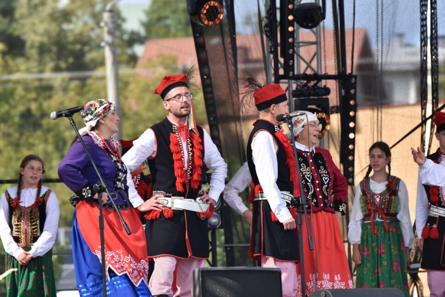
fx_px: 3708
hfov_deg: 6.9
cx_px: 222
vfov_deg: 4.6
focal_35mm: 300
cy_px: 148
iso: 200
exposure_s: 1/250
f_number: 5
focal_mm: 200
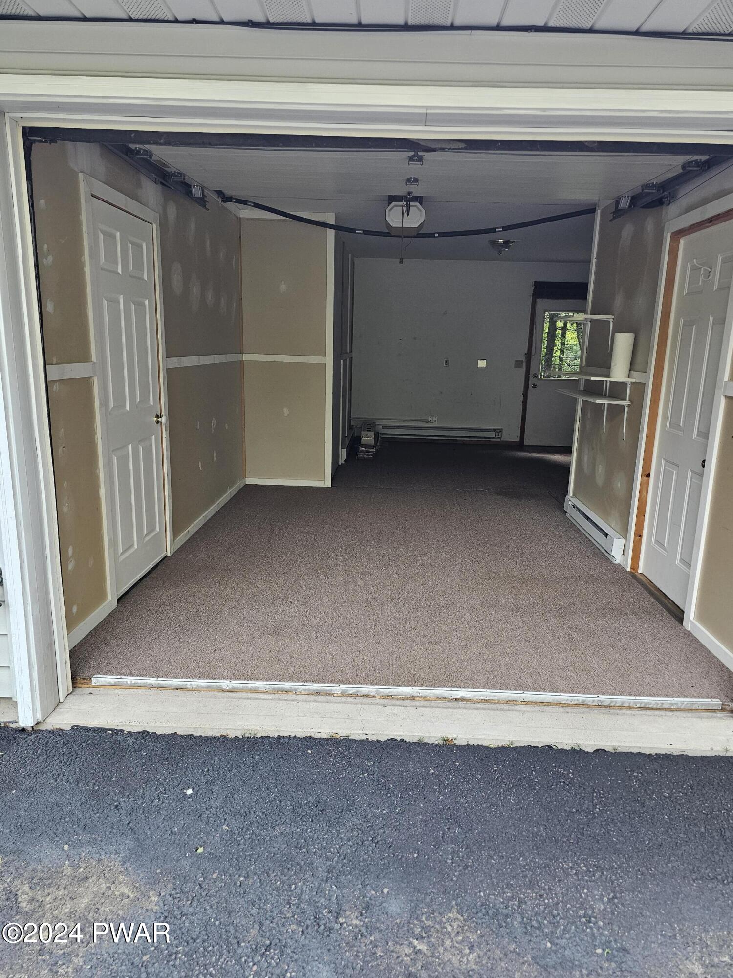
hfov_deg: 58.9
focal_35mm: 23
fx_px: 649
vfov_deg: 73.9
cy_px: 489
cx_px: 366
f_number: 1.7
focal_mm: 6.3
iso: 200
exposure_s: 1/359
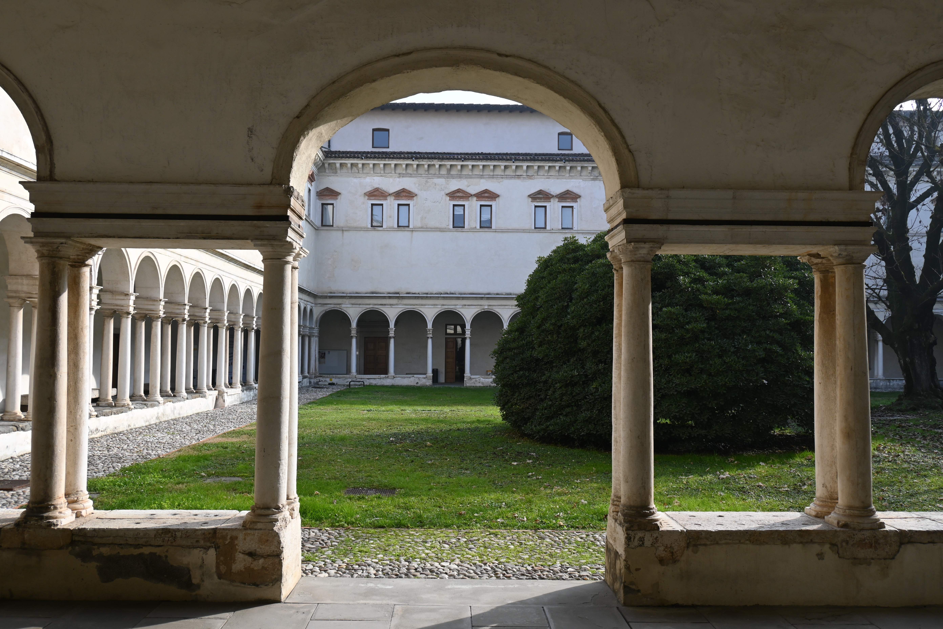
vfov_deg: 40.8
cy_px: 314
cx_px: 472
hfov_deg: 58.3
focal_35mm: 32
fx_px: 845
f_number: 5.6
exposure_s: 1/250
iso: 110
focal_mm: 21.5
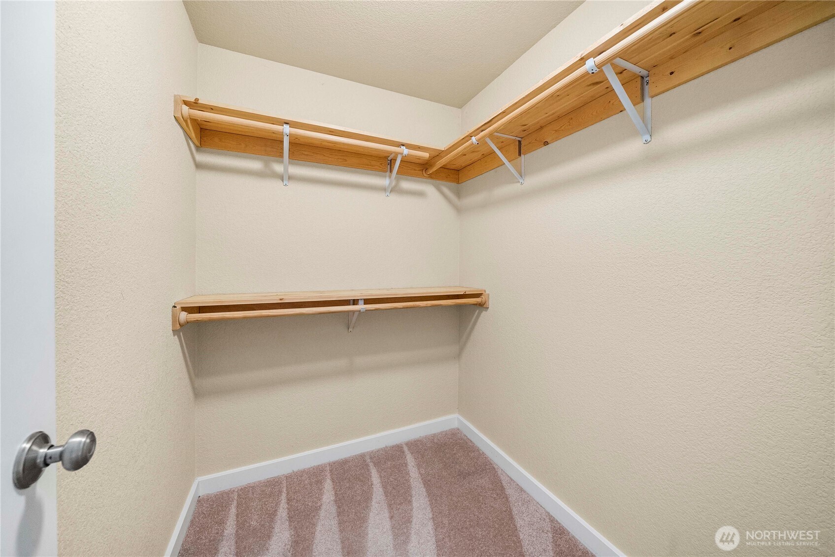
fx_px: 278
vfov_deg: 90.1
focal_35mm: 12
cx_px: 418
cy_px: 278
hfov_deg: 112.6
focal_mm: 12
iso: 1000
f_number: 7.1
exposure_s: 1/60
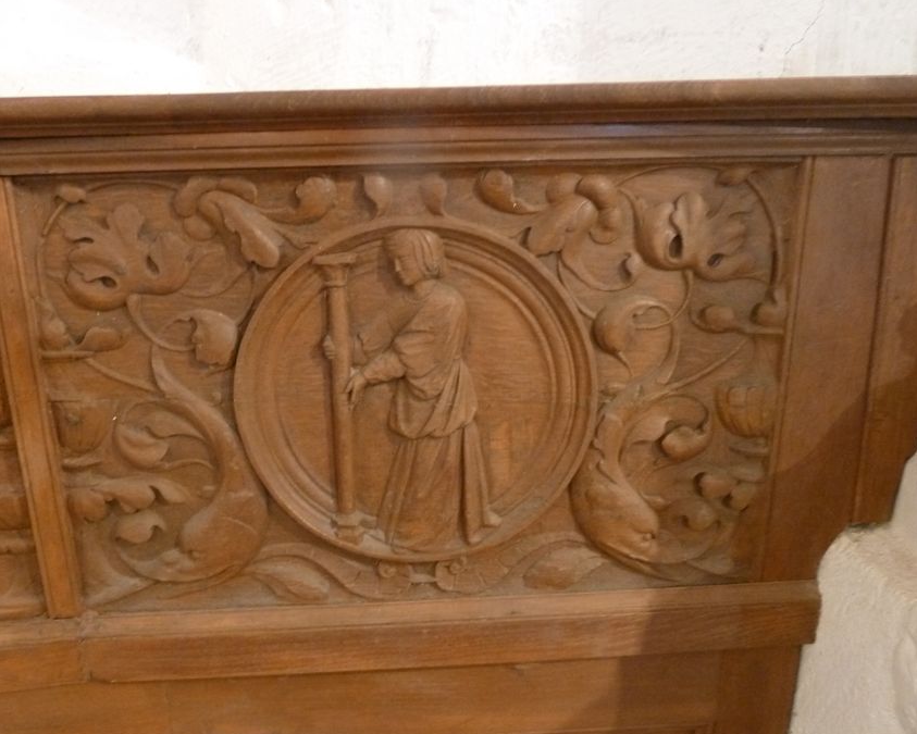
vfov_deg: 53.2
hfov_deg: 63.9
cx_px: 419
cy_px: 374
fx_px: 733
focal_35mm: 27
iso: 400
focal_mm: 4.1
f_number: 3.3
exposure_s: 1/6
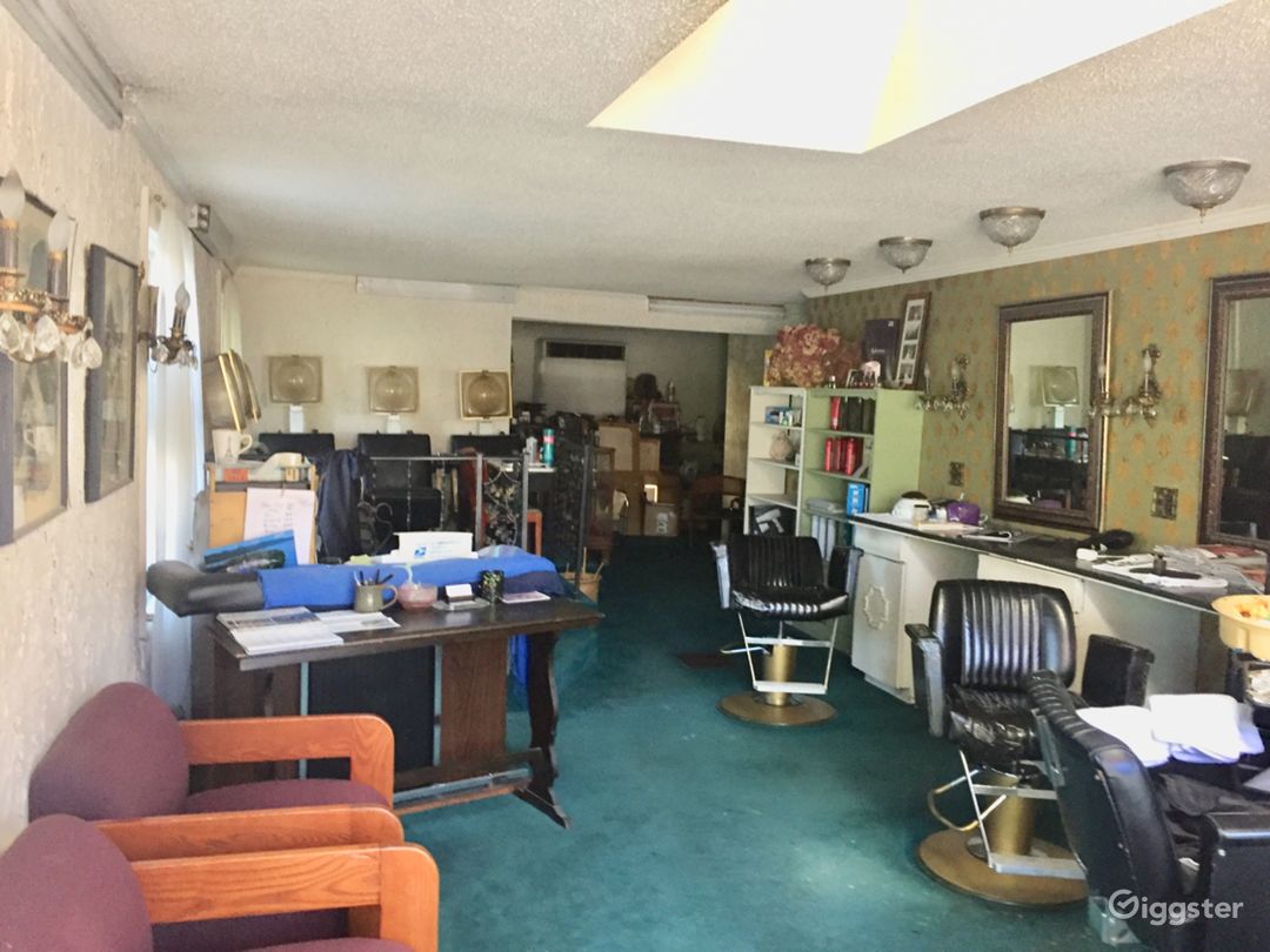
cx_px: 635
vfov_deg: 48.2
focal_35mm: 29
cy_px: 476
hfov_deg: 61.7
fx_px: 1064
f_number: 2.2
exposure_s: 1/30
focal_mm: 4.15
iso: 160
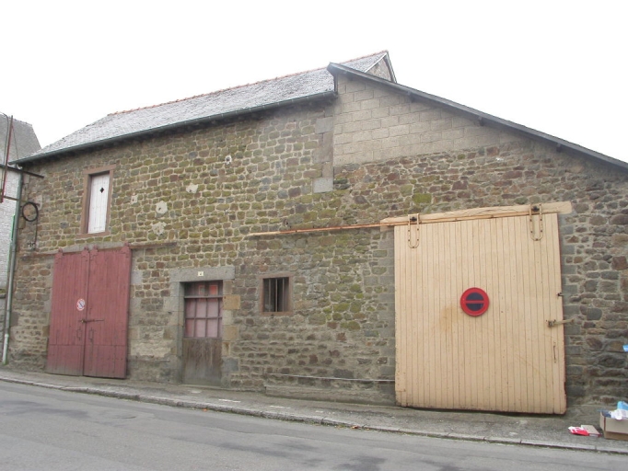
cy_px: 236
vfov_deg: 30.3
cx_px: 314
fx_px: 871
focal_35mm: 48
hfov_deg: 39.6
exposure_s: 1/110
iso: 100
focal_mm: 10
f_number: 5.1
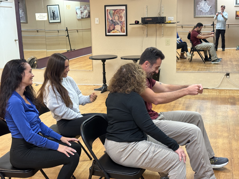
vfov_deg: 30.3
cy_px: 90
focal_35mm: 48
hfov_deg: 39.7
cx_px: 120
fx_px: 331
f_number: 1.78
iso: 200
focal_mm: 6.76
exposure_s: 1/40
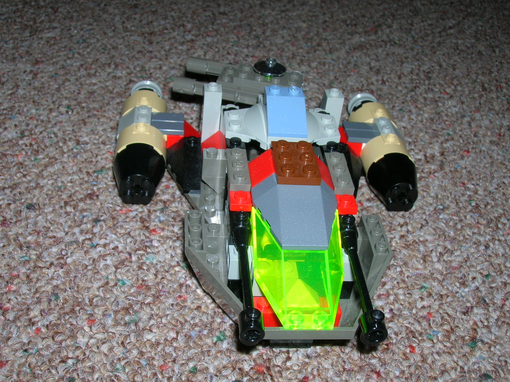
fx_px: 619
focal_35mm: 42
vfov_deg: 34.3
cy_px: 191
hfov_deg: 44.8
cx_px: 255
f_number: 5.2
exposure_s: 1/60.1
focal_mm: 7
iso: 50
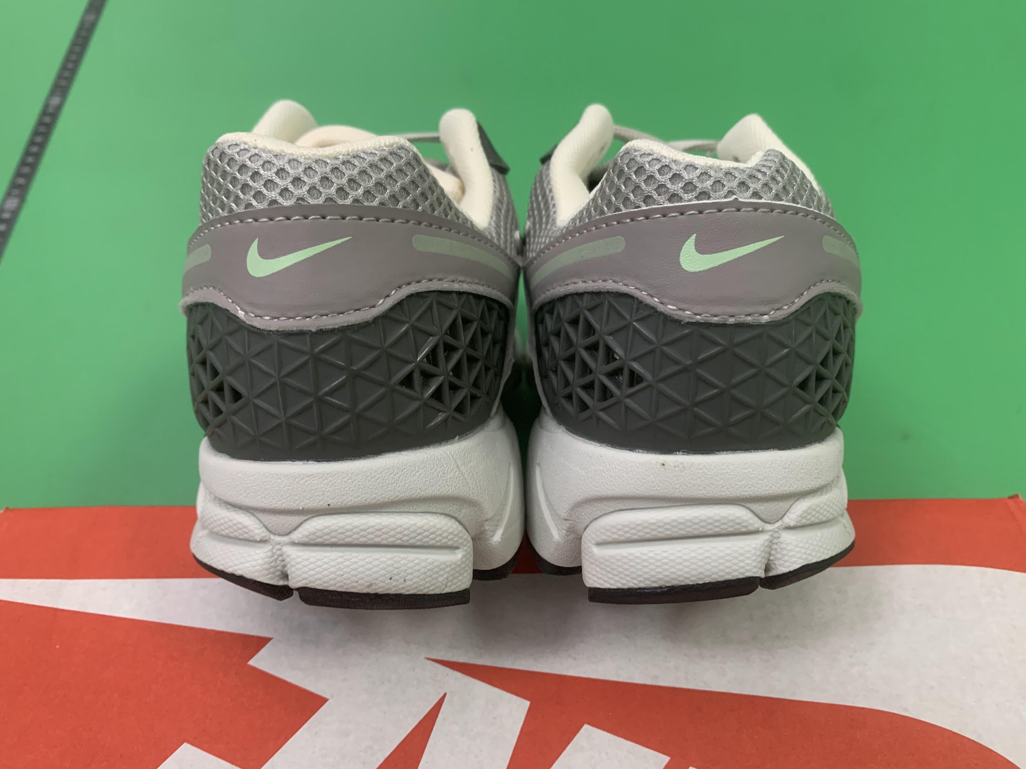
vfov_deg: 53.1
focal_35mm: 26
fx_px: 771
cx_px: 513
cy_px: 384
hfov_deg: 67.3
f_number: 1.8
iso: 200
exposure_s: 1/60
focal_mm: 4.25
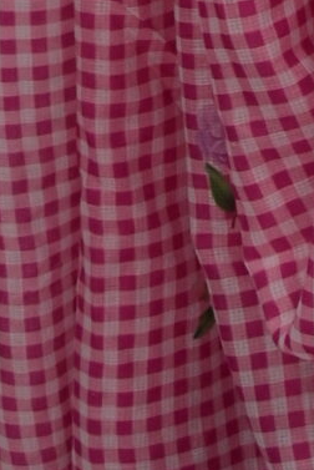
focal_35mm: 346
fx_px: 4518
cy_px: -651
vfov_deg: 5.7
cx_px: 819
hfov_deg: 3.9
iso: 450
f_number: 5.6
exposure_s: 1/50
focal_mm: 34
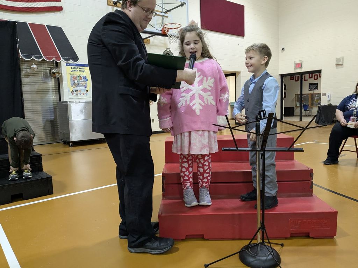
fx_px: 279
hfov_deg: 65.3
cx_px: 179
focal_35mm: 27
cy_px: 134
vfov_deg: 51.4
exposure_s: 1/120
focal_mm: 4.38
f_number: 1.73
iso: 480
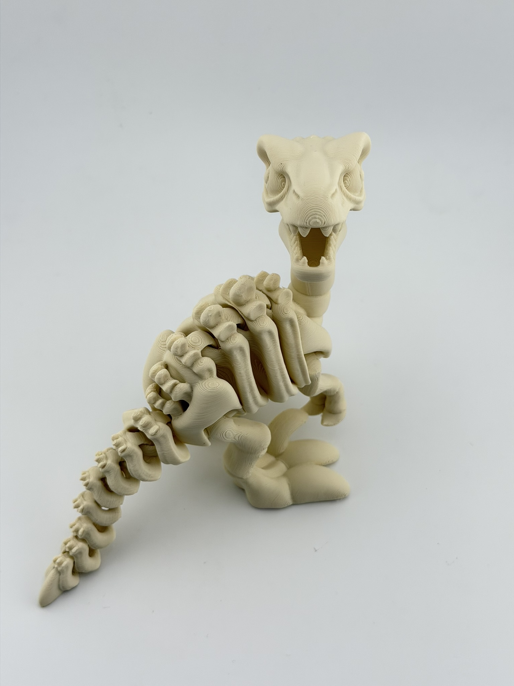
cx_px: 257
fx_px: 950
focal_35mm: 48
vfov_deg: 39.7
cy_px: 343
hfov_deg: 30.3
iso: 64
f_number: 1.78
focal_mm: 6.76
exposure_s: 1/2342
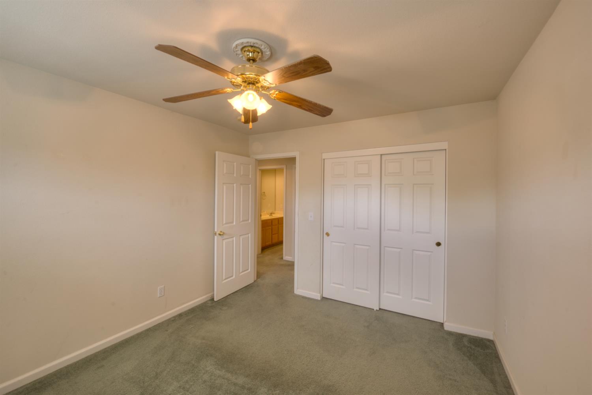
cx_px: 296
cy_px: 198
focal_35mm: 14
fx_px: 230
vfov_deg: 81.2
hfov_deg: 104.3
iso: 400
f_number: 10
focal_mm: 14
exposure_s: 1/30
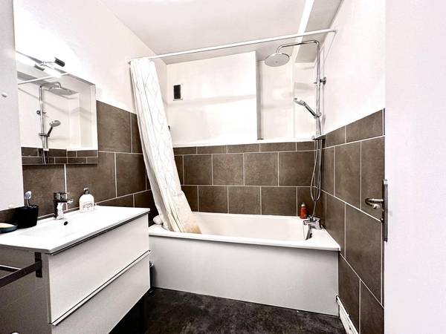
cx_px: 223
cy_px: 167
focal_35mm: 14
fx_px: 180
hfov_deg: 102.1
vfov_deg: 85.7
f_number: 2.2
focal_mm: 2.22
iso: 250
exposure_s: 1/50
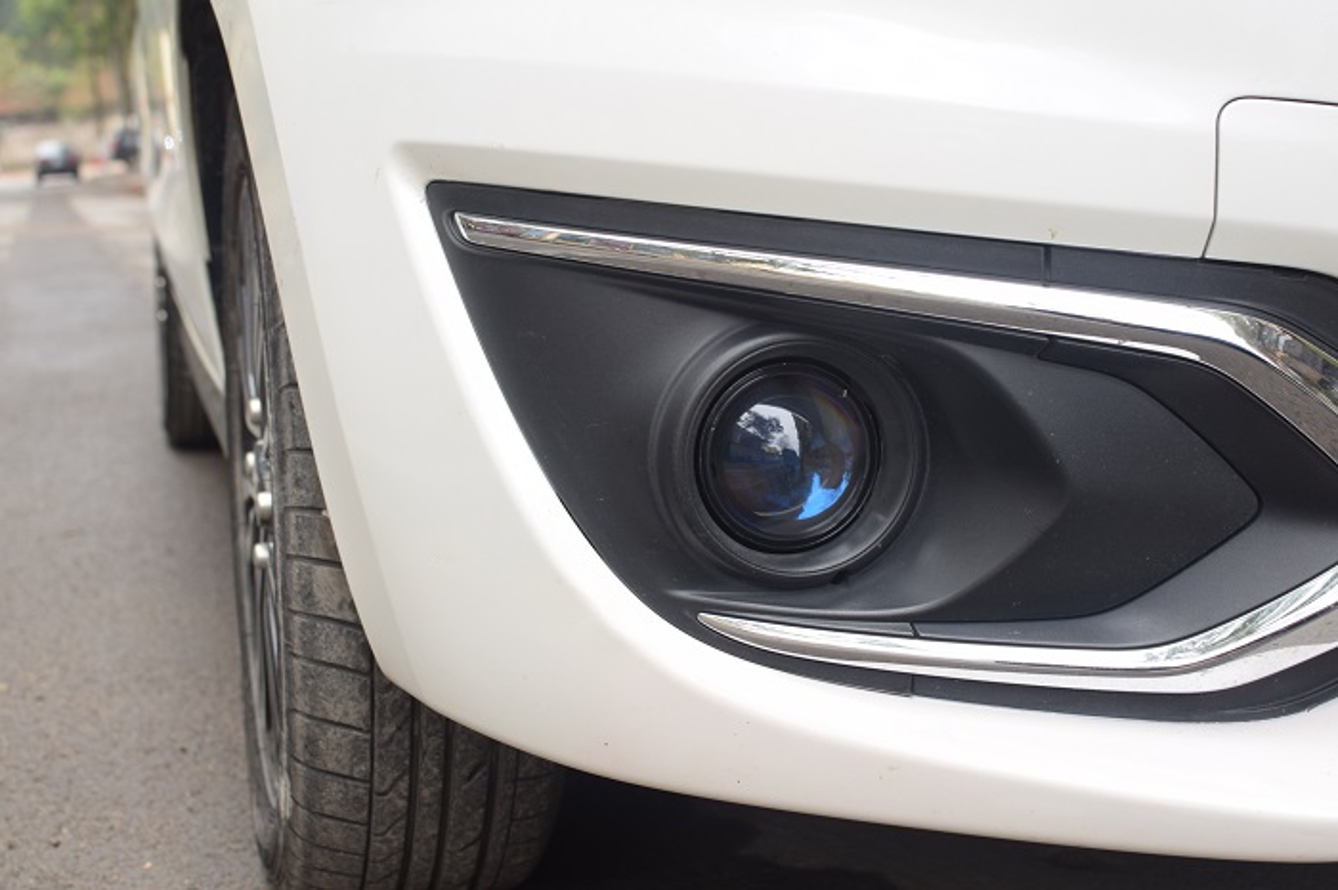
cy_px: 445
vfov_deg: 25.7
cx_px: 669
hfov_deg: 37.9
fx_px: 1950
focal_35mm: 52
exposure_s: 1/20
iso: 200
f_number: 5
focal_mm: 35
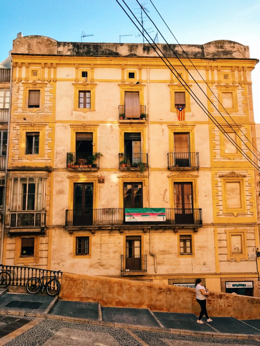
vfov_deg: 63.4
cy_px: 173
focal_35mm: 28
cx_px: 130
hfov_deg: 49.7
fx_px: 280
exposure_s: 1/997
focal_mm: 3.99
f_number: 1.8
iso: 20
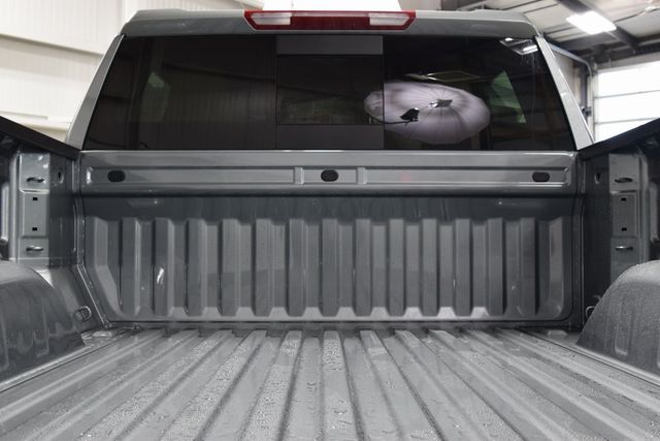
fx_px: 660
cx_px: 330
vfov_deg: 36.9
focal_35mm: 36
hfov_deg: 53.1
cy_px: 220
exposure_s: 1/15
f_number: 6.3
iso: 560
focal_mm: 24
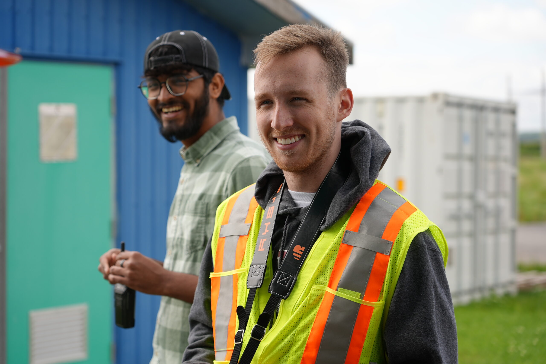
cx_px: 273
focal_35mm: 78
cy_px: 182
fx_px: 1184
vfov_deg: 17.5
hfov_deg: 26.0
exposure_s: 1/320
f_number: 4.5
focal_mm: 78
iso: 80
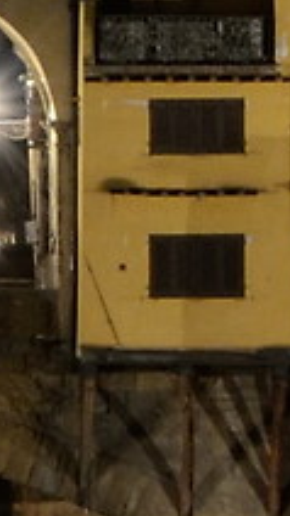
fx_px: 25480
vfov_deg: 1.2
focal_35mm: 1861
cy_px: 490
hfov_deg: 0.7
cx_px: -146
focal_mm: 105
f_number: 8
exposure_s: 1.6
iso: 400
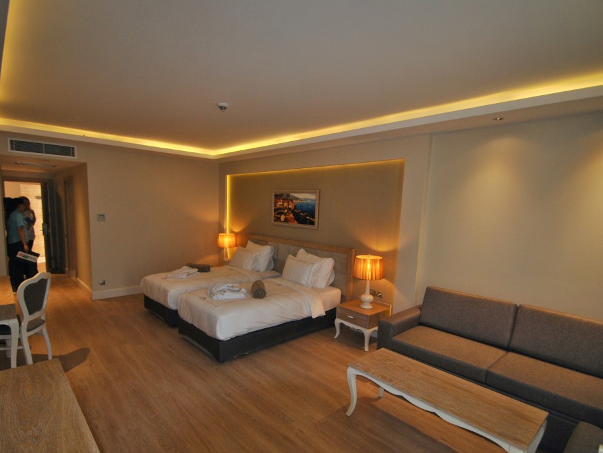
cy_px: 251
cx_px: 292
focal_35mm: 18
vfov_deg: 71.4
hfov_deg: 87.7
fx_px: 314
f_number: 3.5
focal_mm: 10
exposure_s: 1/60
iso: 200
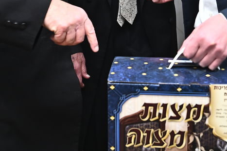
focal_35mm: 102
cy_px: -67
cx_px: 138
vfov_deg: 12.8
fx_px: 643
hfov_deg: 20.0
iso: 1000
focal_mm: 34
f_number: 7.1
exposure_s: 1/200
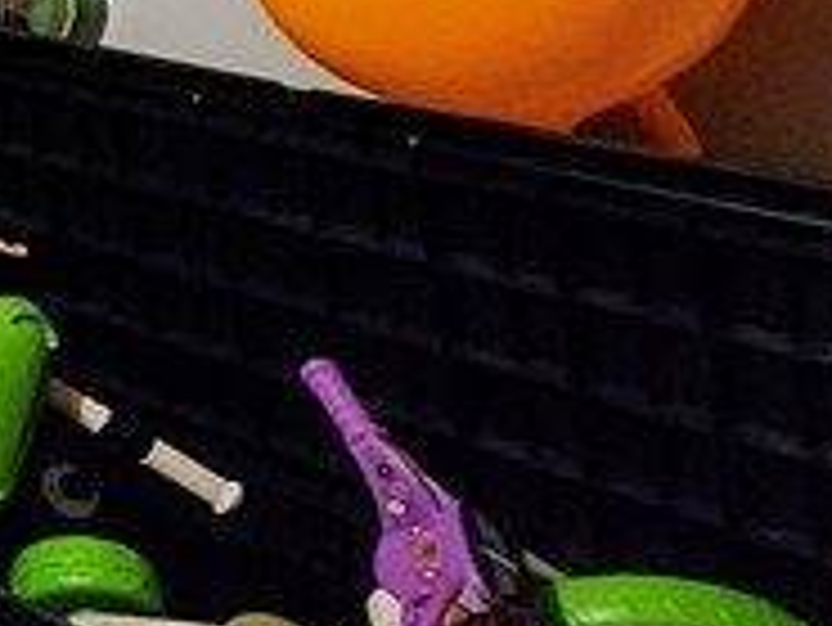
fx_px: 1732
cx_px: -1156
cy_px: -104
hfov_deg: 15.2
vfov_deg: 19.4
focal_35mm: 72
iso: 800
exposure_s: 1/24
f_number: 2.2
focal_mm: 2.2
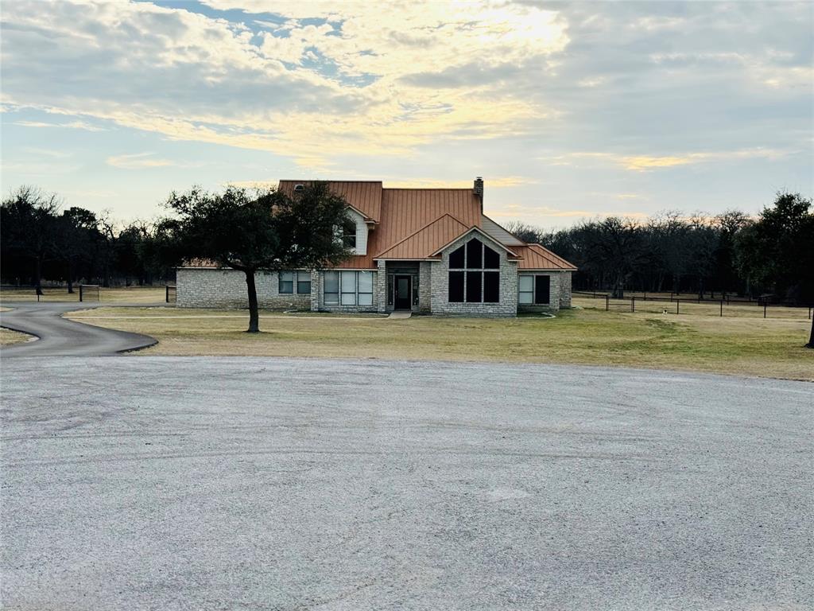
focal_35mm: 48
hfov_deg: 39.7
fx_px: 1129
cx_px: 407
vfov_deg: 30.3
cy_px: 306
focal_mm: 6.76
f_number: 1.78
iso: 64
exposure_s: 1/3610
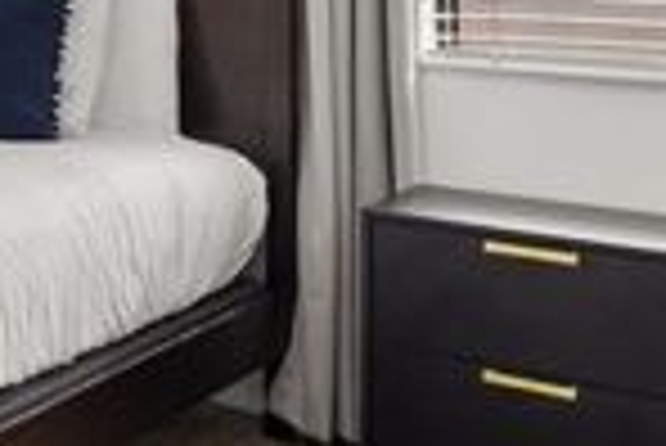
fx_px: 1407
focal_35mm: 76
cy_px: -74
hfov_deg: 20.3
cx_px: -484
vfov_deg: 17.2
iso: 2000
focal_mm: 16
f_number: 7.1
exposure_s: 1/30
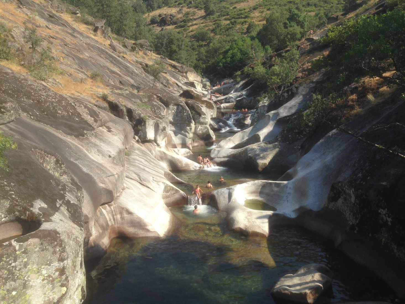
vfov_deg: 43.0
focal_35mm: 33
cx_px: 202
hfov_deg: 55.3
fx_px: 386
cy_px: 152
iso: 50
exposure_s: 1/919
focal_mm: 4.12
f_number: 2.4
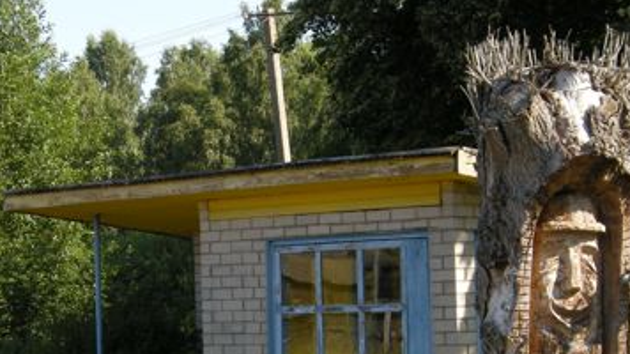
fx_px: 1804
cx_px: 207
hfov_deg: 19.7
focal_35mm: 108
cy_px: 314
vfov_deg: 11.1
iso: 64
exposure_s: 1/206
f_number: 4.3
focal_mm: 10.1
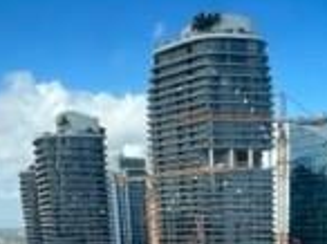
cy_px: 390
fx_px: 538
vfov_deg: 20.8
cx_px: 233
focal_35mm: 57
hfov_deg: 33.4
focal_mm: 1.57
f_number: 1.8
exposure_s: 1/372
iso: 32
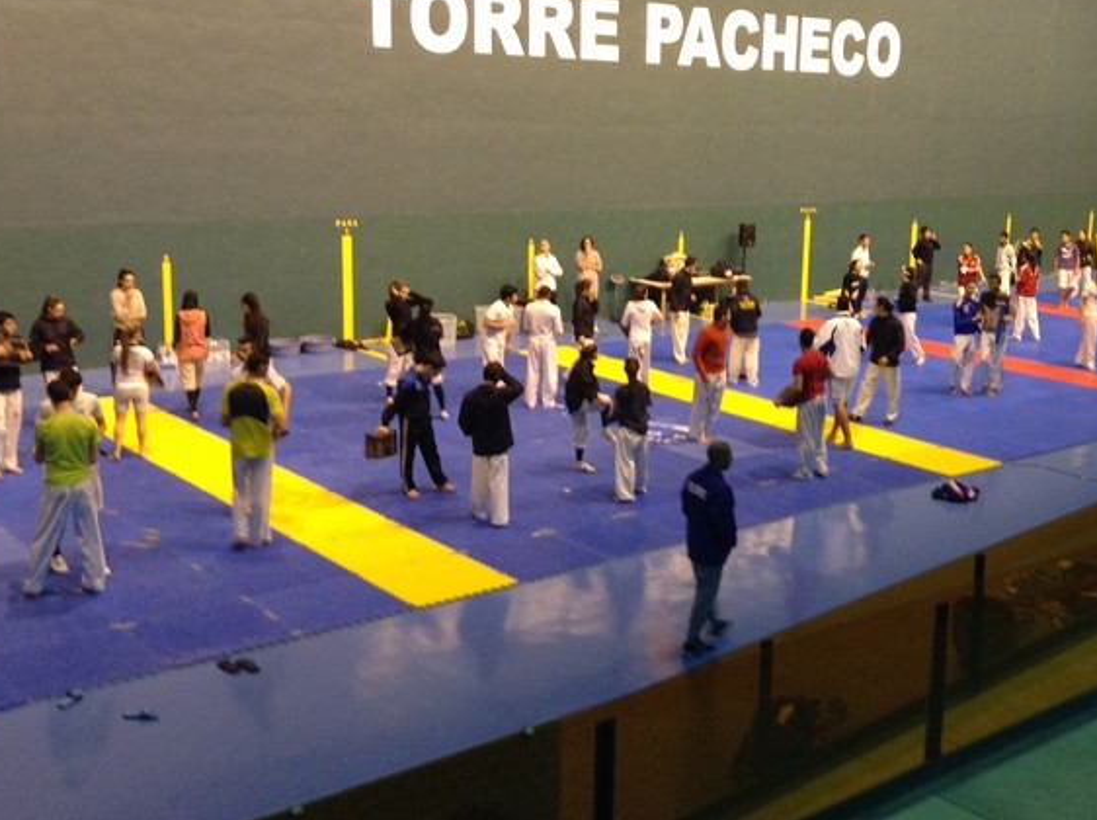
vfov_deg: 30.8
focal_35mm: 47
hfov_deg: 40.0
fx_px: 1488
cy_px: 342
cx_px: 722
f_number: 2.4
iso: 100
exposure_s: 1/24
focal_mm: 3.3
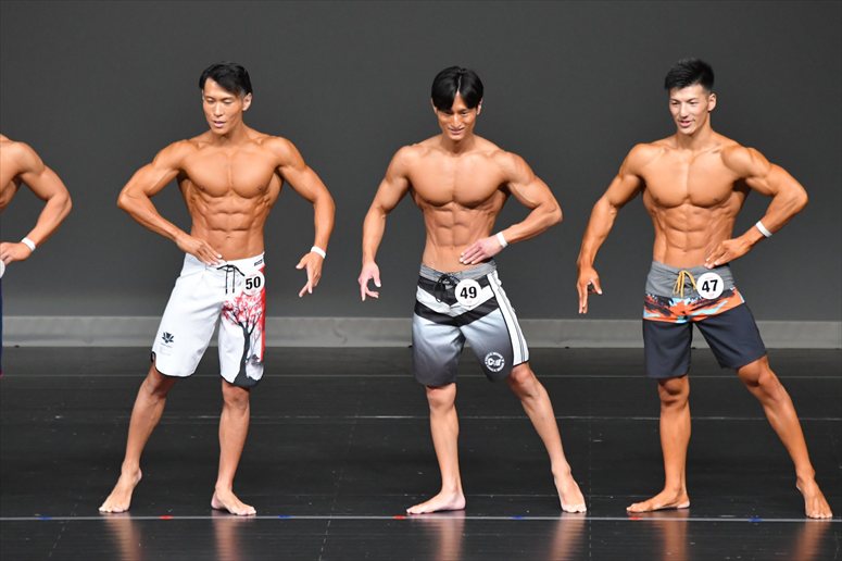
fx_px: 7364
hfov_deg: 6.5
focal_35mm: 315
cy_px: 280
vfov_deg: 4.4
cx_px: 421
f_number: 5.6
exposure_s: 1/400
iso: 4000
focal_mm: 210
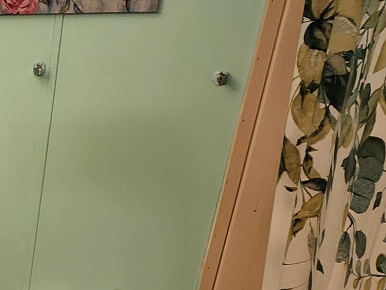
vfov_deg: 27.5
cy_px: 264
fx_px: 569
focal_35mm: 51
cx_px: -162
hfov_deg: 28.0
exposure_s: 1/60
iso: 250
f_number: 2.2
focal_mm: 2.2
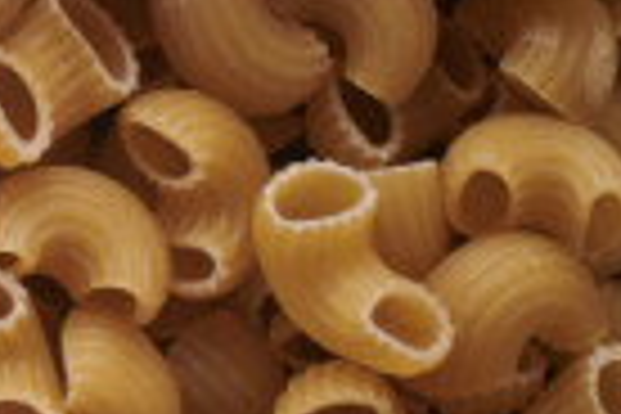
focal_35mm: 289
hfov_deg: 6.6
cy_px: -63
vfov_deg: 4.7
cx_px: -1134
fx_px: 4985
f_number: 8
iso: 160
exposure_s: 1/100
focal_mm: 50
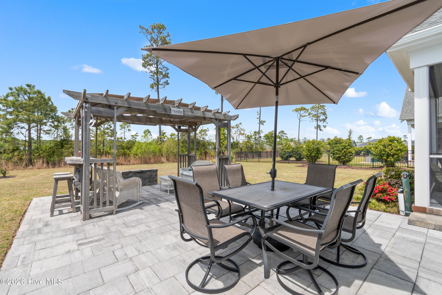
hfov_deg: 100.4
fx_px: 184
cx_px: 221
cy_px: 148
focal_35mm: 15
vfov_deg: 77.3
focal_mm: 10
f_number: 8
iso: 100
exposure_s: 1/250
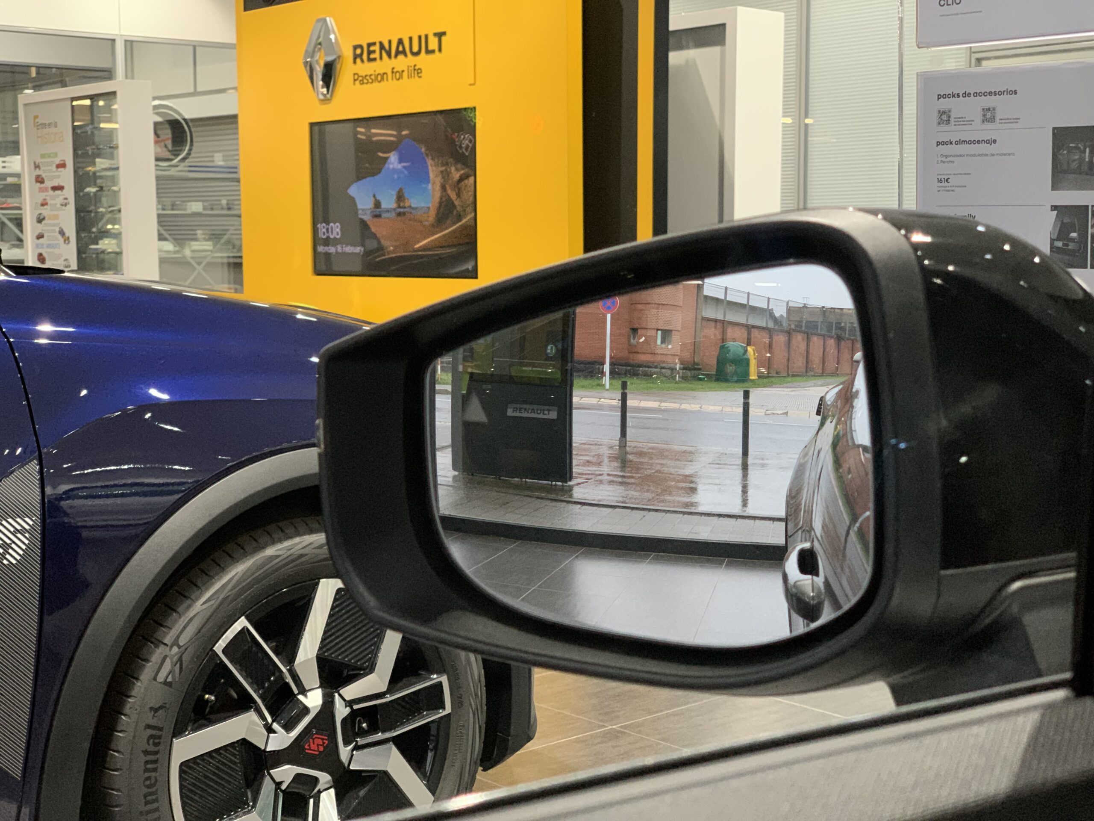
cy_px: 410
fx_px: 1643
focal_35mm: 52
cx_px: 547
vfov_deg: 28.0
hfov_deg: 36.8
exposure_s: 1/50
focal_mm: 6
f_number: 2.4
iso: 400
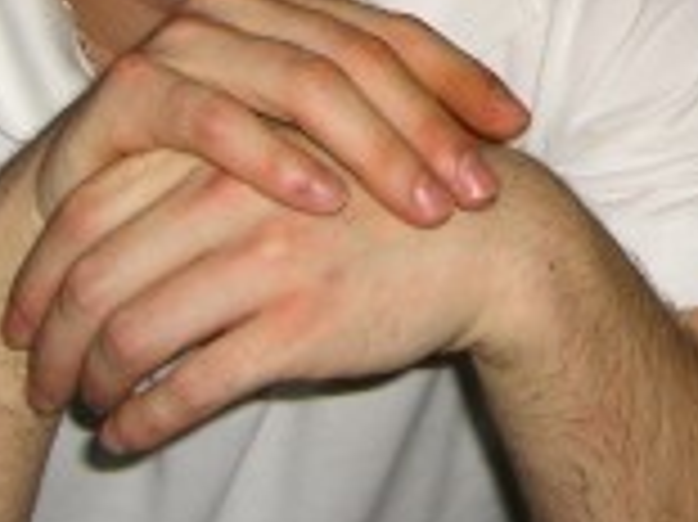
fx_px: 2962
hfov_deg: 13.3
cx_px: 675
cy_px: -94
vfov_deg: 9.9
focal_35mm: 147
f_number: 2.8
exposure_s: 1/60
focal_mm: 7.9
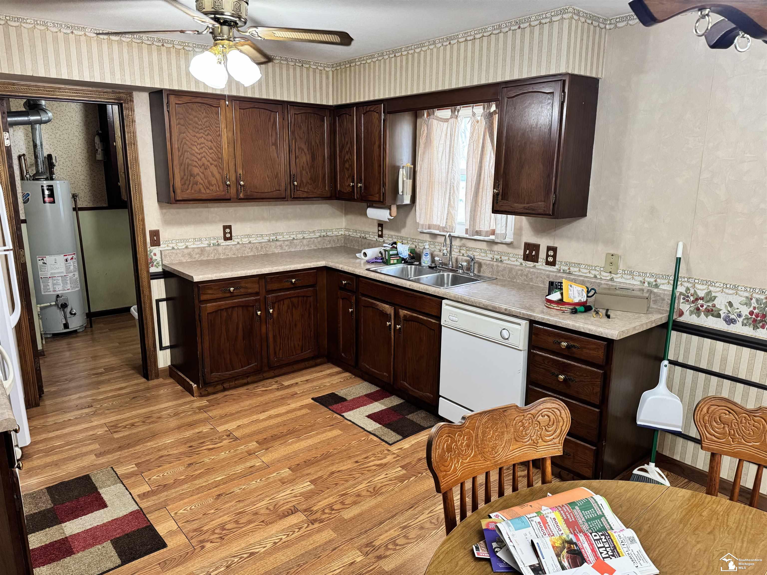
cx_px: 384
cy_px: 288
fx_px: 532
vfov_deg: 56.8
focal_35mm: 24
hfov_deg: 71.6
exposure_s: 1/60
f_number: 1.78
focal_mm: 6.76
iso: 320
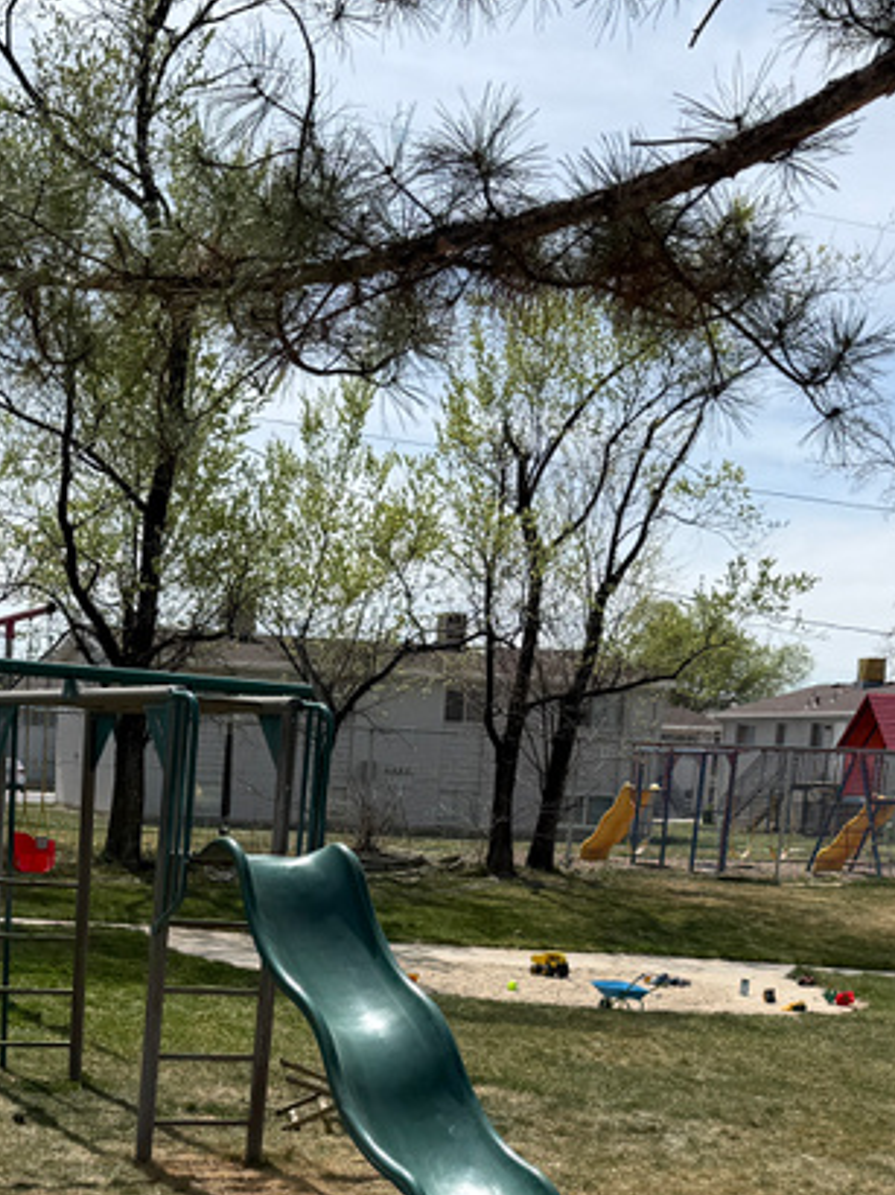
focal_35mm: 60
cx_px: 160
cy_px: 1076
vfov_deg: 30.8
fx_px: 2071
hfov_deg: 24.0
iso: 80
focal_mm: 6.76
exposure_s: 1/4975
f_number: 1.78
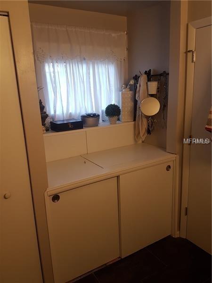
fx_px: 212
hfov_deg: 53.1
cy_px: 142
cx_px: 106
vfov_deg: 67.3
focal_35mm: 26
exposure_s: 1/60
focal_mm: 4.2
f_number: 1.7
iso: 64
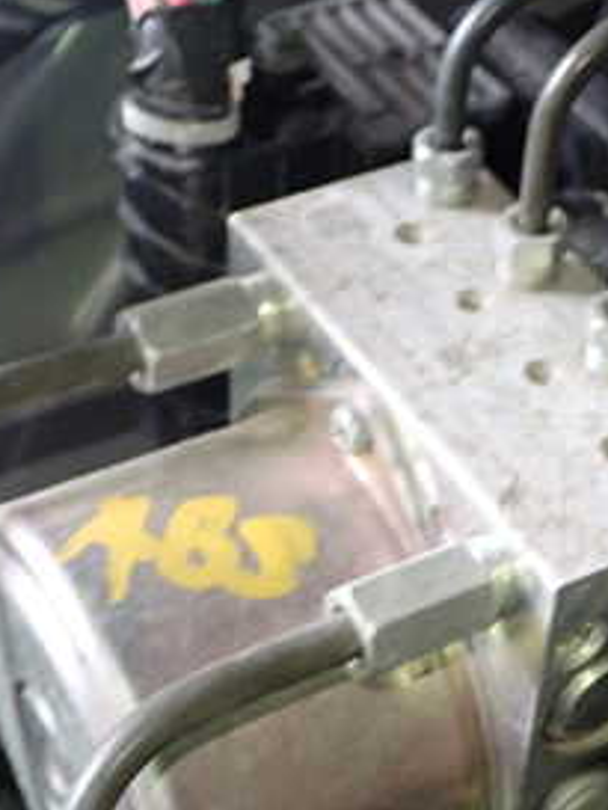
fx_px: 1849
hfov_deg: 18.6
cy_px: 531
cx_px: 389
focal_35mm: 79
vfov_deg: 24.6
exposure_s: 1/40
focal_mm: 6.37
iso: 250
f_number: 2.5
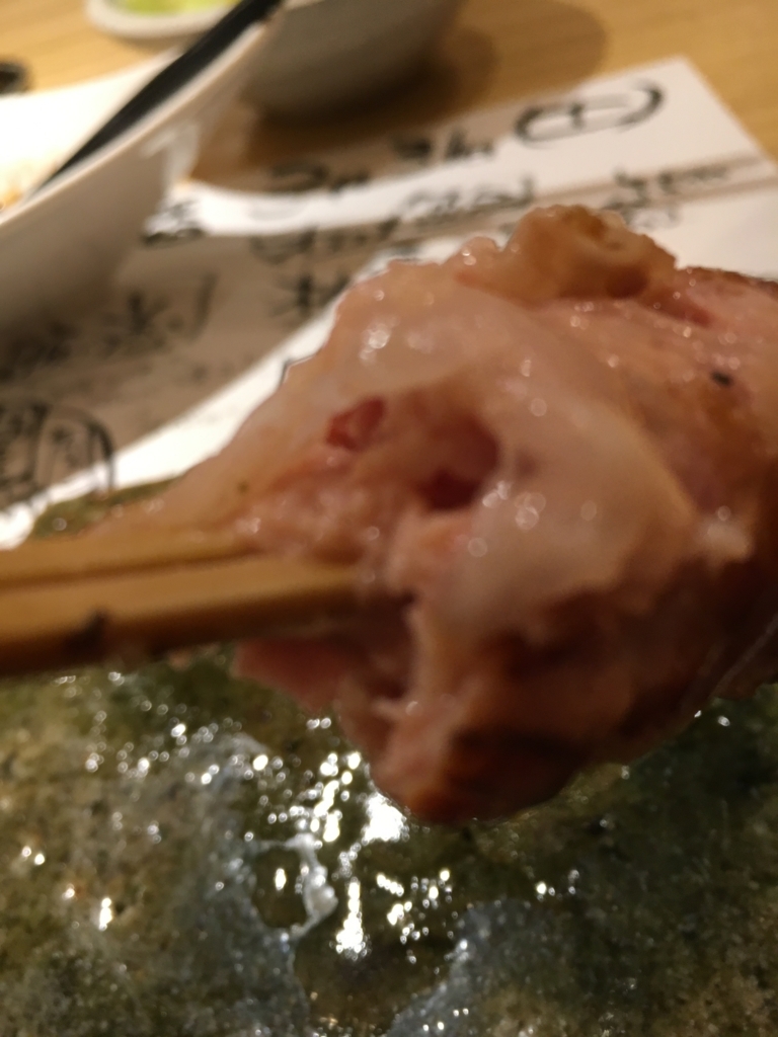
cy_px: 518
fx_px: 869
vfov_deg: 61.7
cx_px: 389
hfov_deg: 48.2
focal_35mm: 29
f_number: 2.2
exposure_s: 1/30
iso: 100
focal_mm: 4.15
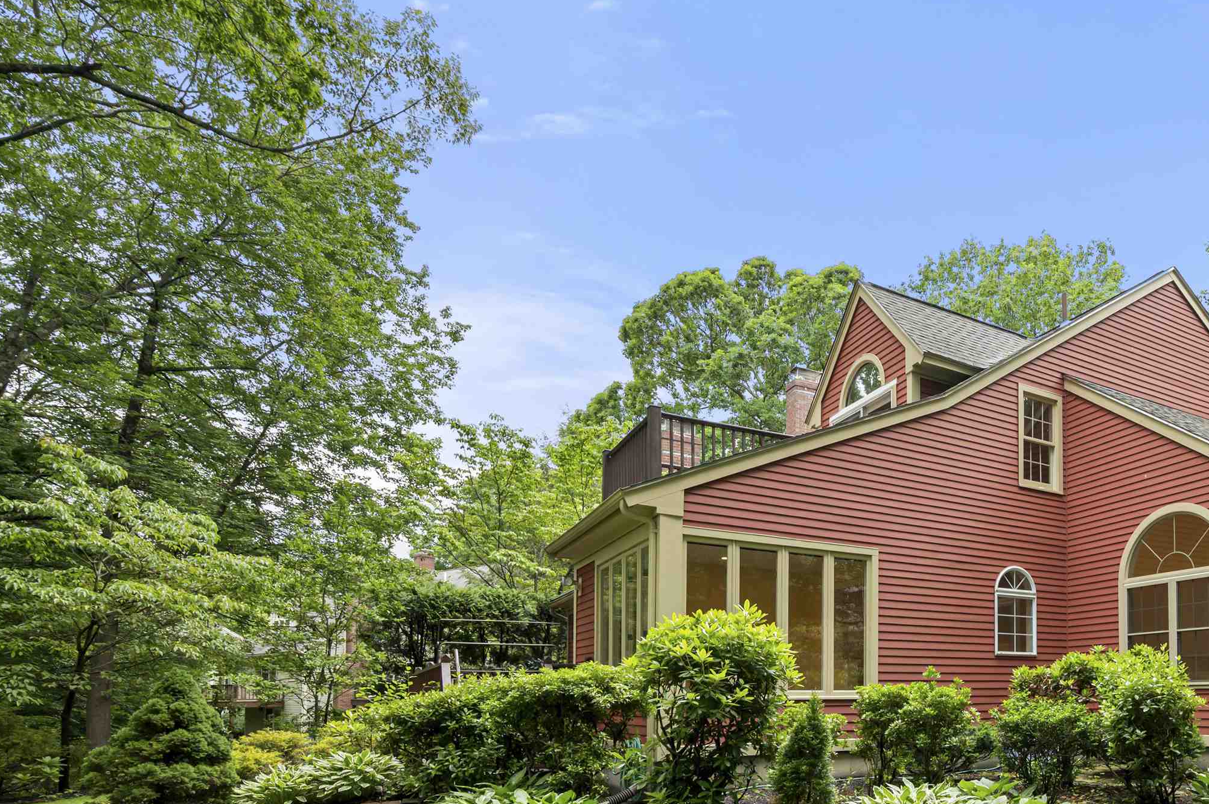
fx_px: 772
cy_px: 572
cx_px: 922
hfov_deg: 70.5
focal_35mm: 23
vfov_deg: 53.3
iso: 250
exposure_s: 1/10
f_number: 7.1
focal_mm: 15
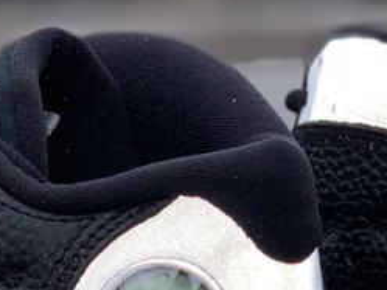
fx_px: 1868
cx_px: 176
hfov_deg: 11.8
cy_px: 407
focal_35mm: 167
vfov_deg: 8.7
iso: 25
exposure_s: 1/122
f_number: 2.4
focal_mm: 6
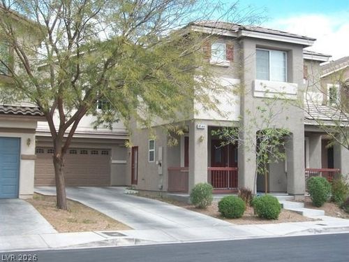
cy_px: 131
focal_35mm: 50
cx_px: 174
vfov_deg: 29.1
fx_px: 504
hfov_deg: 38.2
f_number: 3.6
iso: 80
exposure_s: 1/320
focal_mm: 8.8
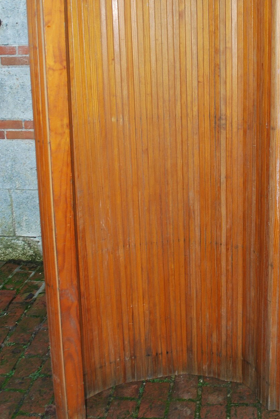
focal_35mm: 47
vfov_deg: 41.5
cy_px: 151
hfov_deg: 28.3
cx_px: 212
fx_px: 547
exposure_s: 1/60
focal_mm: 20
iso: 200
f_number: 3.8
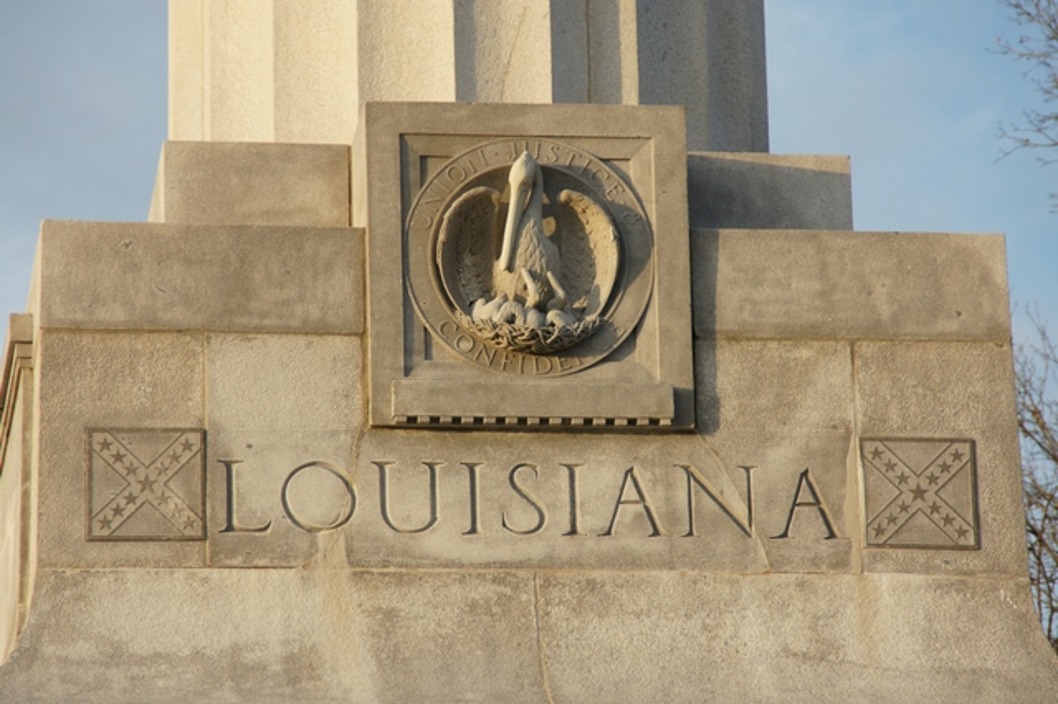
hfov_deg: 9.2
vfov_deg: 6.1
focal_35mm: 225
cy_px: 352
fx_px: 6609
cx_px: 529
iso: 200
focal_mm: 150
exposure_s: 1/250
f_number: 7.1
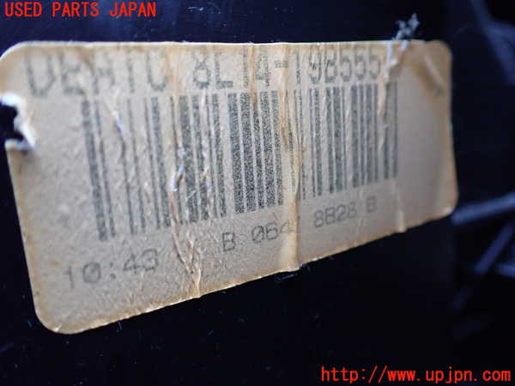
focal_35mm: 30
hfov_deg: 60.0
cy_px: 193
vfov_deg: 46.8
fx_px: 446
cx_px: 258
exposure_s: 1/125
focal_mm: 5.4
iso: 800
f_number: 2.3
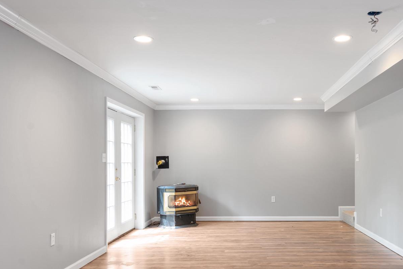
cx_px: 249
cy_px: 167
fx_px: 381
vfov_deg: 38.6
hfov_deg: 55.2
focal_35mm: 34
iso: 320
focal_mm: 20
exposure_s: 1/2
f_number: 8
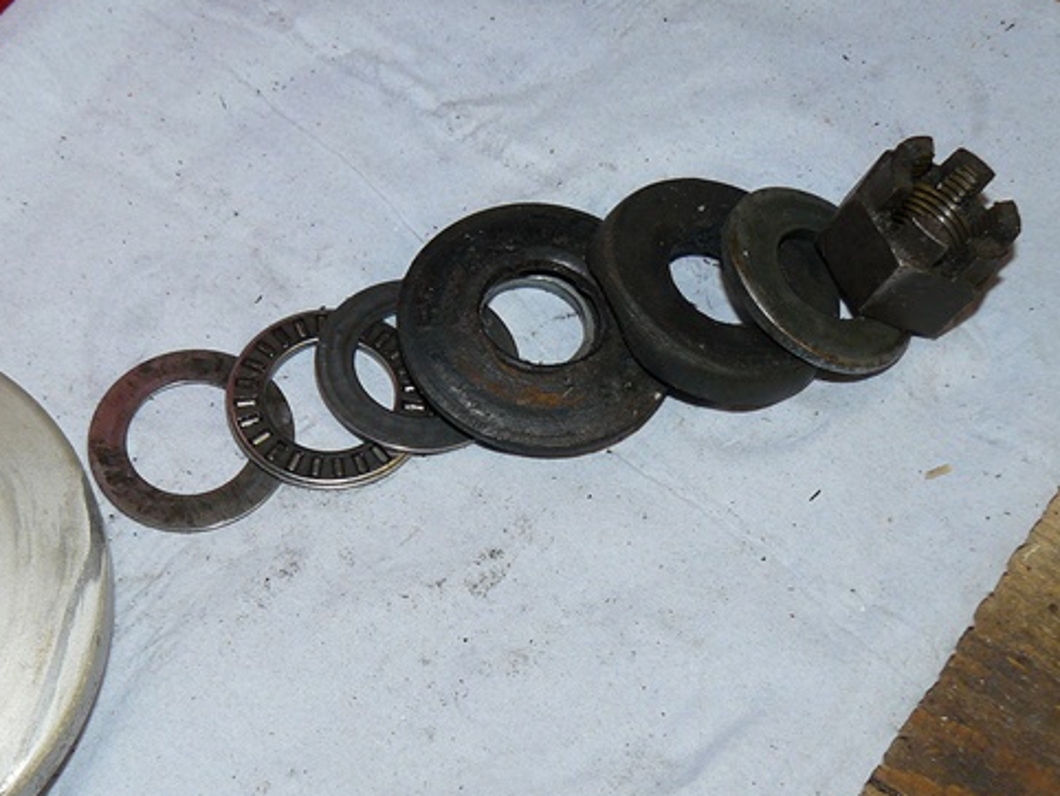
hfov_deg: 34.4
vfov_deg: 26.5
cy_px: 516
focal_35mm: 55
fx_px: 1685
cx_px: 305
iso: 100
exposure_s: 1/30
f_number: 4
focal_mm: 6
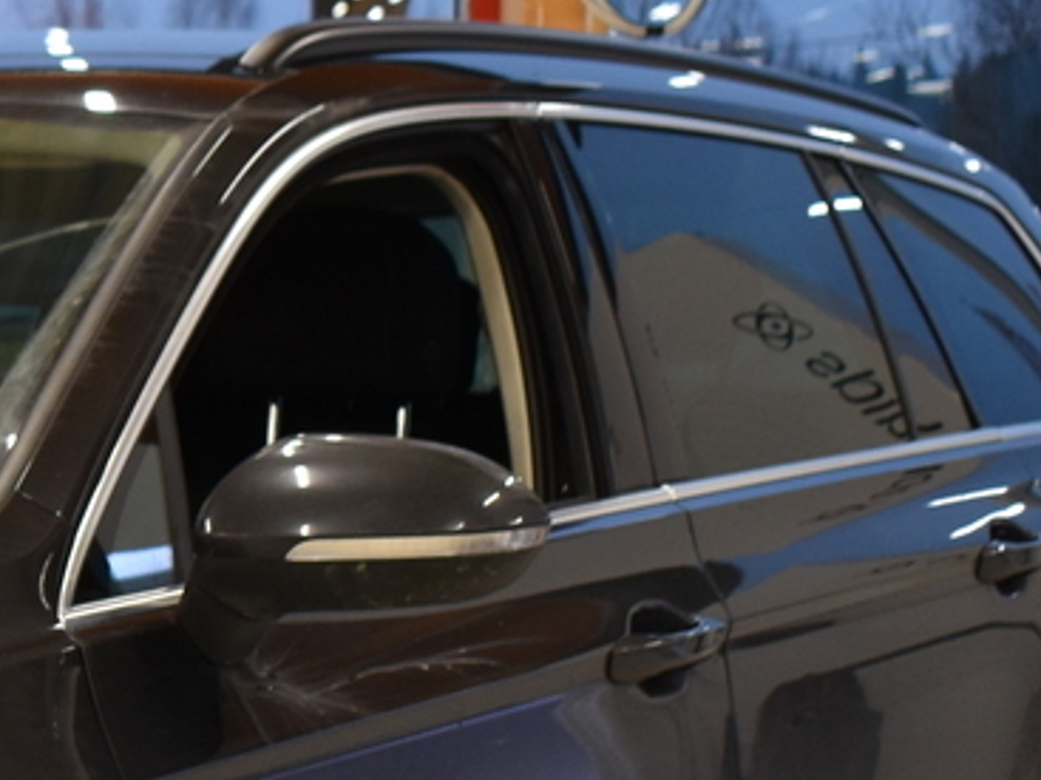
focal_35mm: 140
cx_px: -587
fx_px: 4209
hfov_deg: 13.2
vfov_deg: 10.5
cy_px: 729
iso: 450
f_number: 4
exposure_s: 1/60
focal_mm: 22
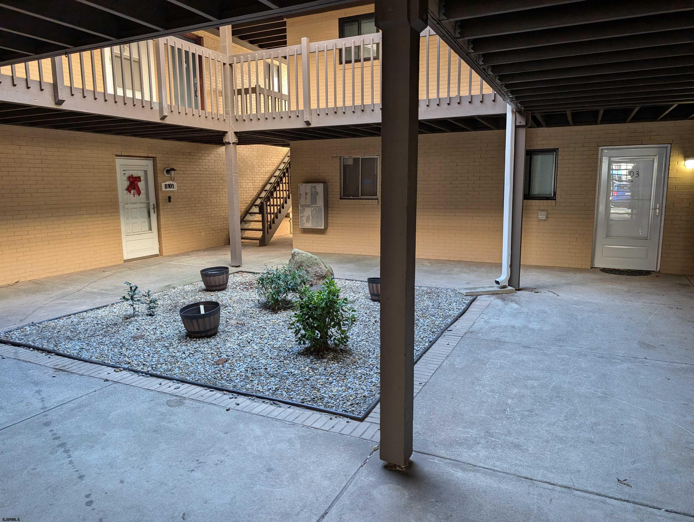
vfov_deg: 56.9
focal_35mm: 24
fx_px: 482
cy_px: 261
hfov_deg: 71.5
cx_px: 347
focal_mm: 6.9
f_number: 1.68
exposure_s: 1/120
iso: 92
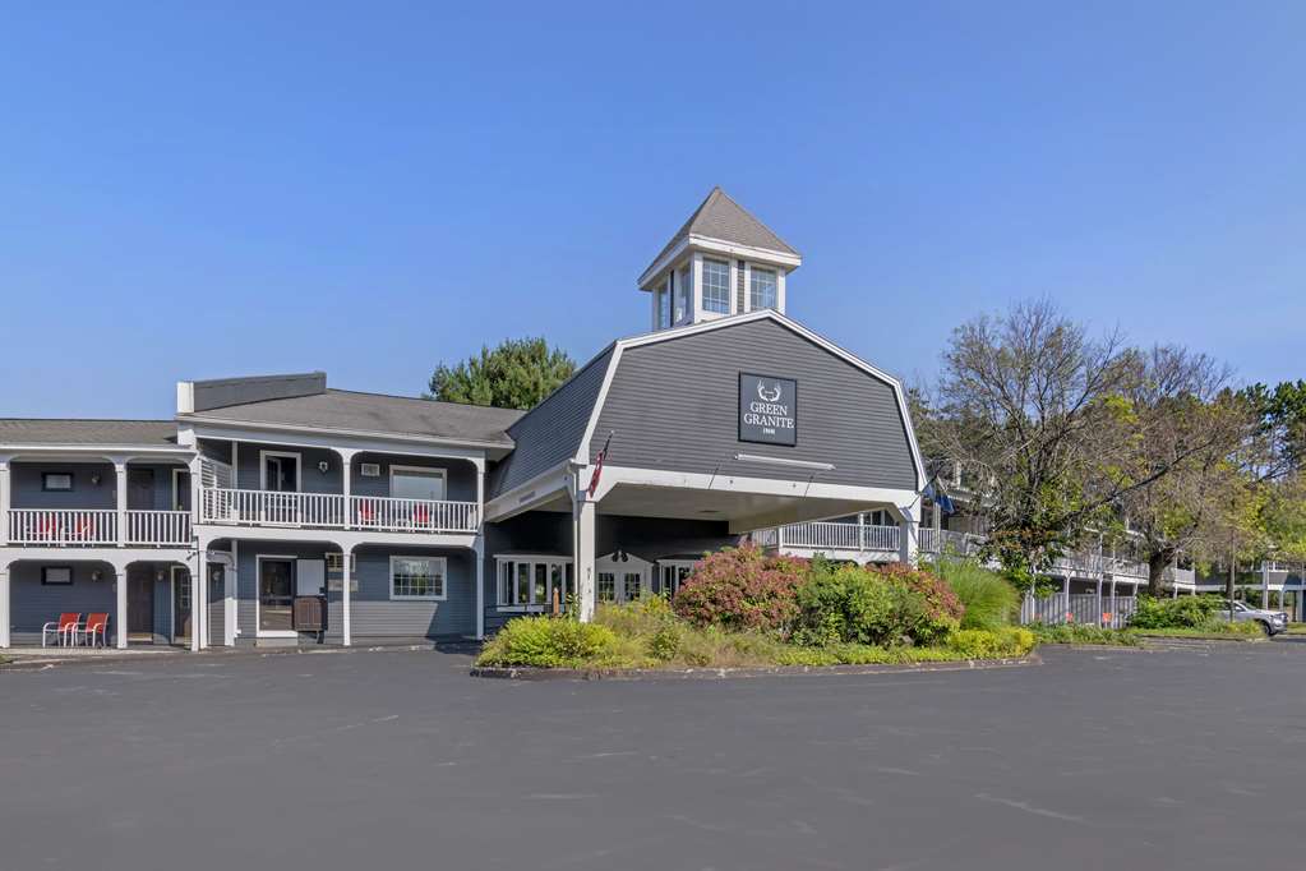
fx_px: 580
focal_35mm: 16
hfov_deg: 96.7
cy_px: 436
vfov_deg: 73.7
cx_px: 653
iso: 100
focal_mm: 16
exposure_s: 1/1250
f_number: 9
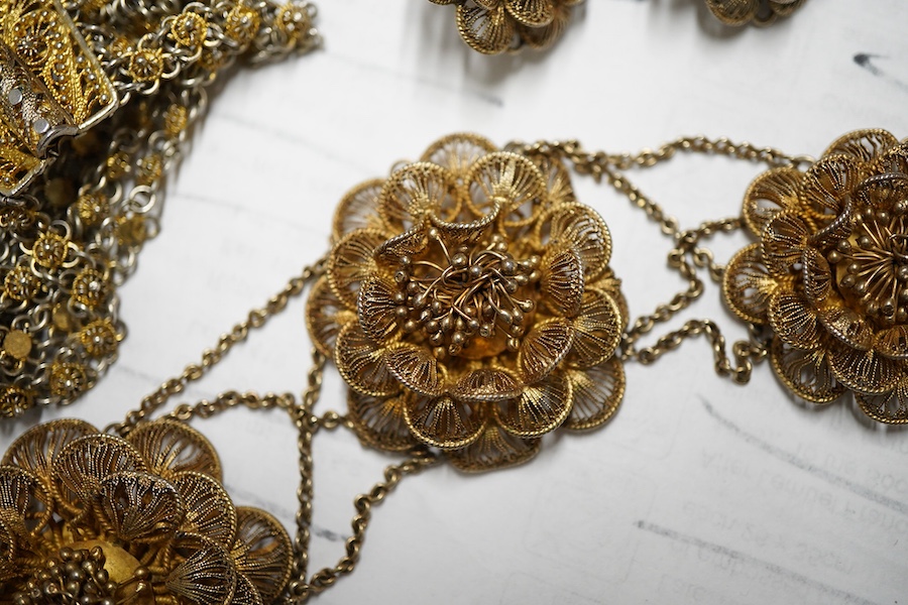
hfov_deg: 43.6
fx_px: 1135
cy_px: 302
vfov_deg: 29.9
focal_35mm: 45
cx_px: 454
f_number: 5
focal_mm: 30
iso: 1000
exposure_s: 1/125
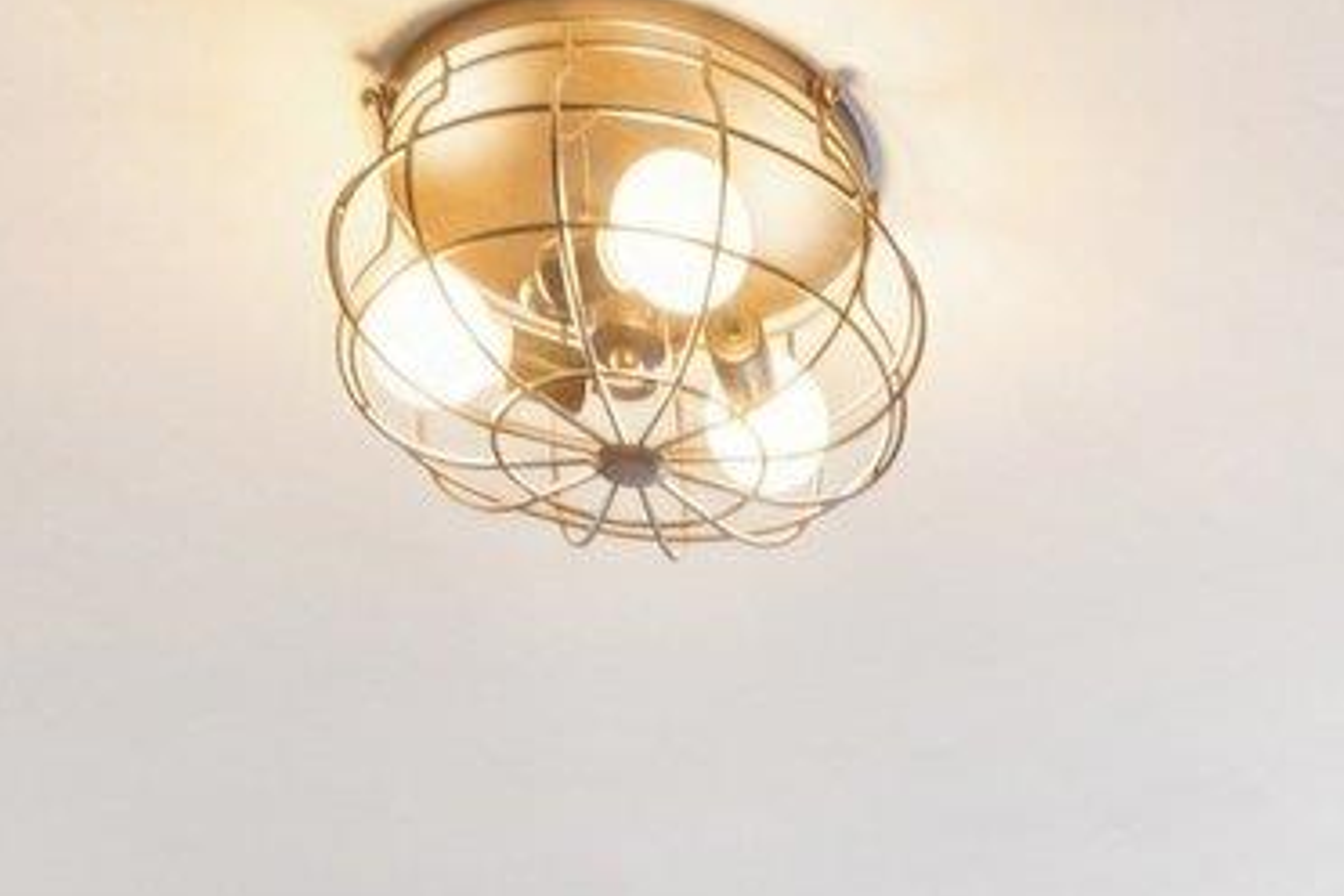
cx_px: 1199
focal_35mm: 77
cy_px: 2162
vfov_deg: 13.2
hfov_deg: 25.5
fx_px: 2874
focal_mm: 14
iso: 400
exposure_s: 1/50
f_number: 6.3
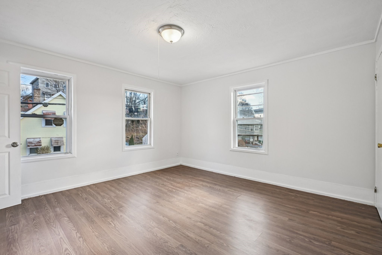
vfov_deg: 73.7
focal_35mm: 16
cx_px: 191
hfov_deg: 96.7
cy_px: 128
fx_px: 170
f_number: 8
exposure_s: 1/20
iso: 400
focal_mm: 16
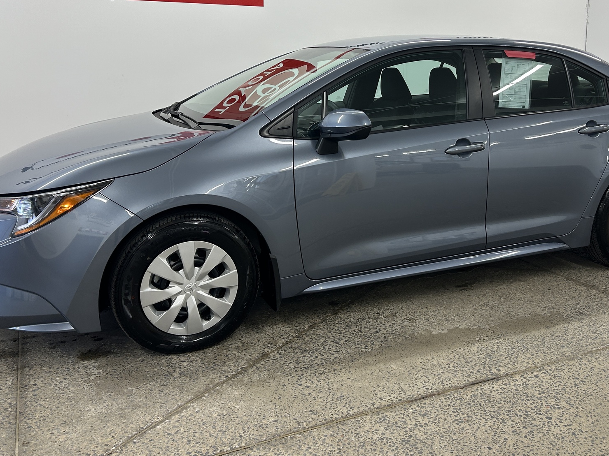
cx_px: 349
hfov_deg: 51.2
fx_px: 633
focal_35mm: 36
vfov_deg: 39.1
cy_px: 148
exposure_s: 1/120
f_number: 1.5
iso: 64
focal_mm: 5.7
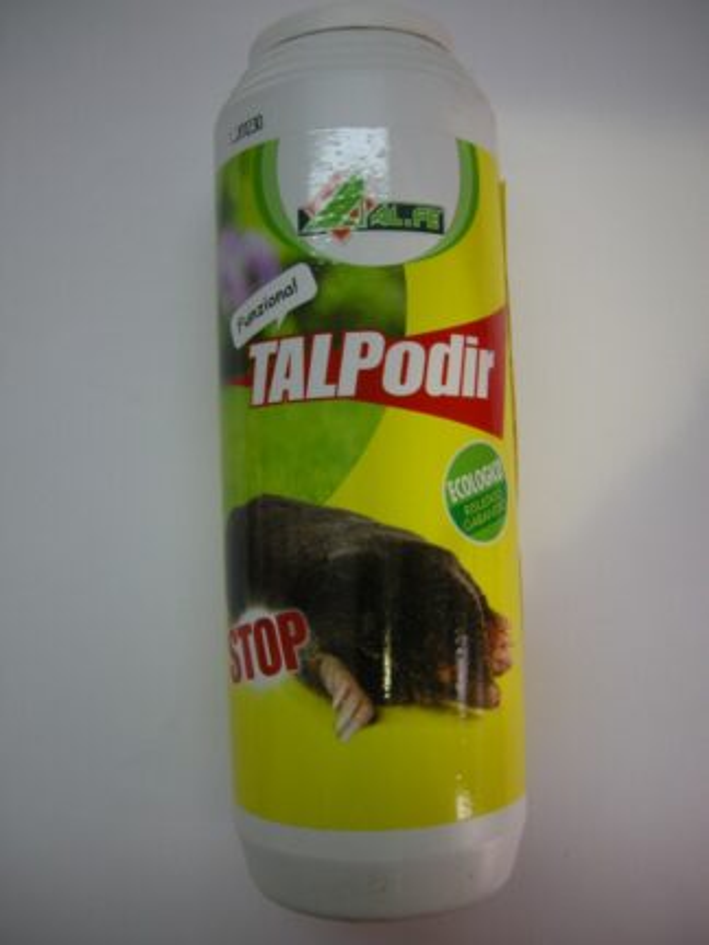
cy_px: 472
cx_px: 354
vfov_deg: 51.4
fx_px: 983
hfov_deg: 39.7
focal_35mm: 36
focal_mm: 7.5
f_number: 2.7
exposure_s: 1/63.6
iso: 95
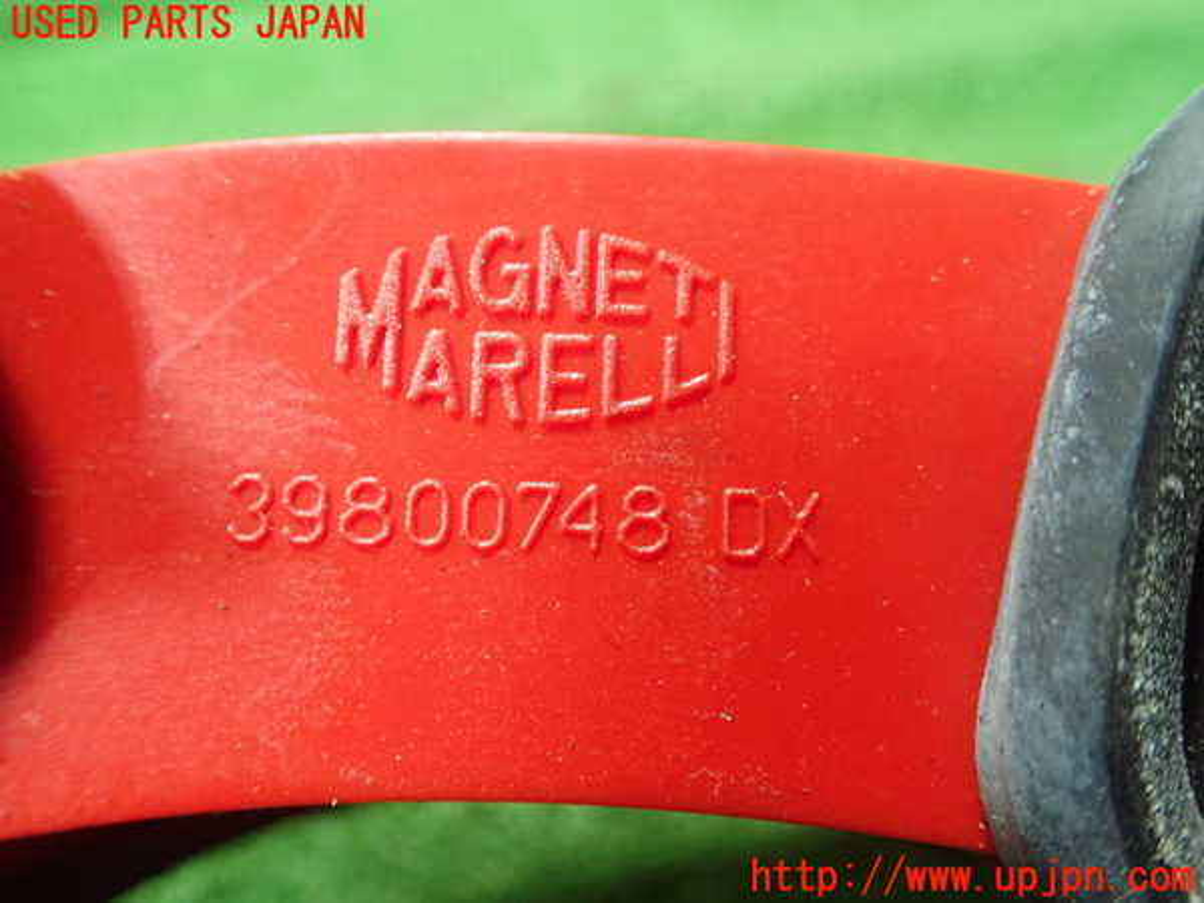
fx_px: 1043
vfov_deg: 46.8
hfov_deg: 60.0
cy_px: 452
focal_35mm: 30
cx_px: 602
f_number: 2.3
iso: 800
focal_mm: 5.5
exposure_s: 1/100
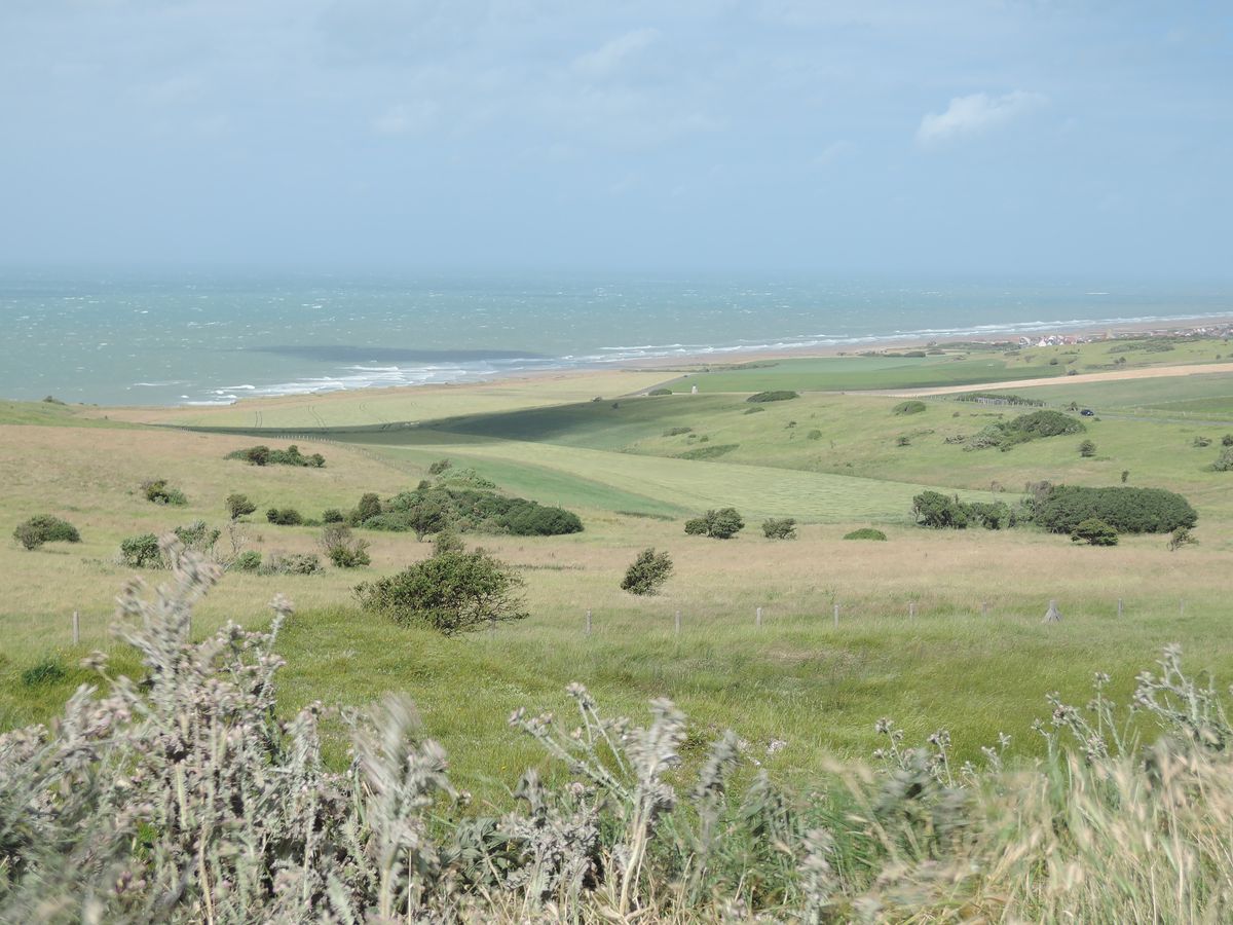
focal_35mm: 60
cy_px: 462
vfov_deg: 24.4
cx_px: 616
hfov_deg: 32.2
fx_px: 2137
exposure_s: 1/80
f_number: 4.7
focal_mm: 12.8
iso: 80
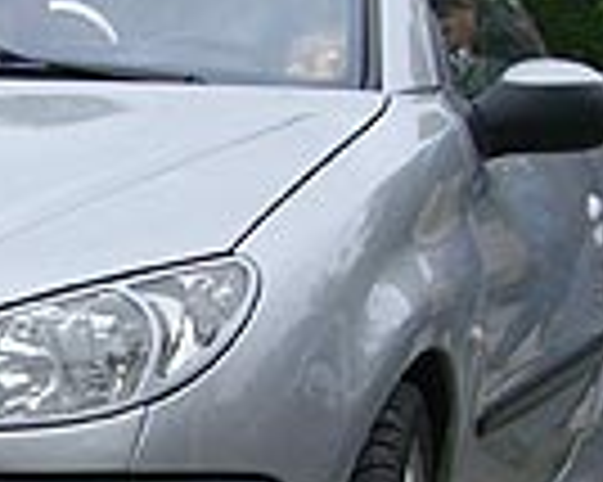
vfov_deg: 9.4
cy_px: 302
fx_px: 2925
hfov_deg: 11.6
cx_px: -104
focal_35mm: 164
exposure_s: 1/640
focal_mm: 7.6
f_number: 3
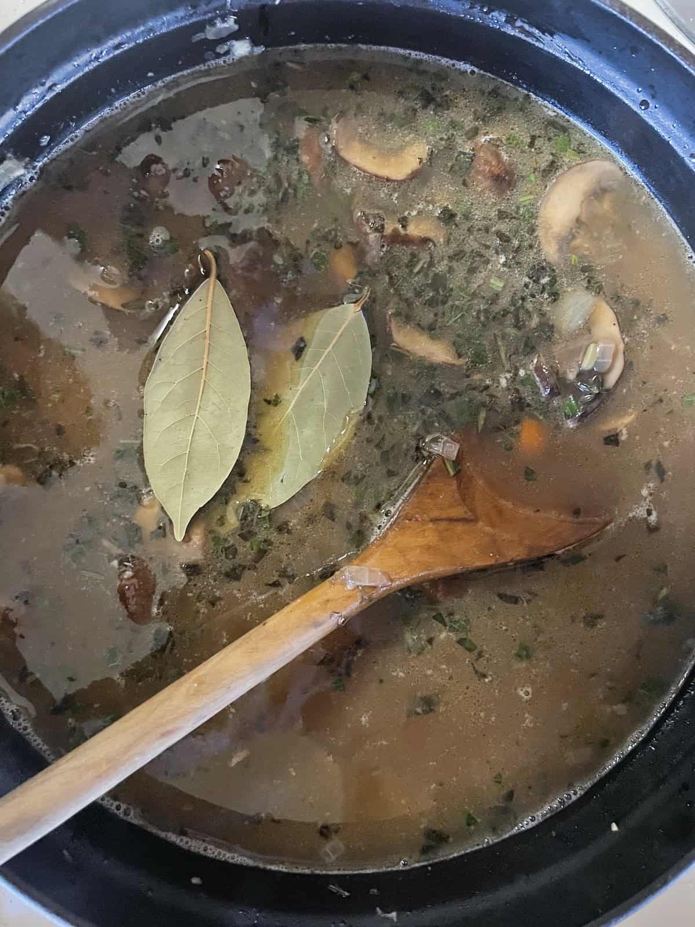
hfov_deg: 53.1
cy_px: 464
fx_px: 696
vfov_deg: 67.3
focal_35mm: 26
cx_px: 348
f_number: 1.6
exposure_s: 1/30
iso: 1000
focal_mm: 4.2
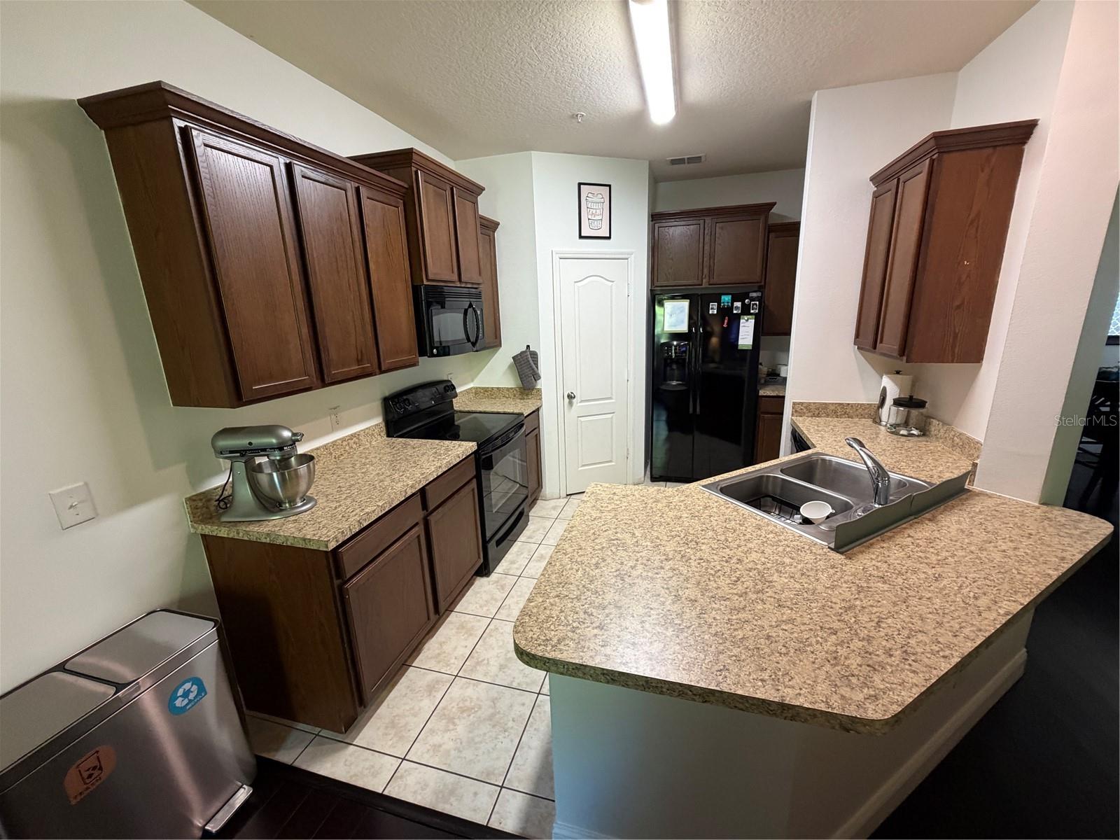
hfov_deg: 102.1
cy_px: 420
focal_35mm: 14
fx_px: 453
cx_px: 560
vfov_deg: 85.7
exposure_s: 1/60
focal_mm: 2.22
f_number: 2.2
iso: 320
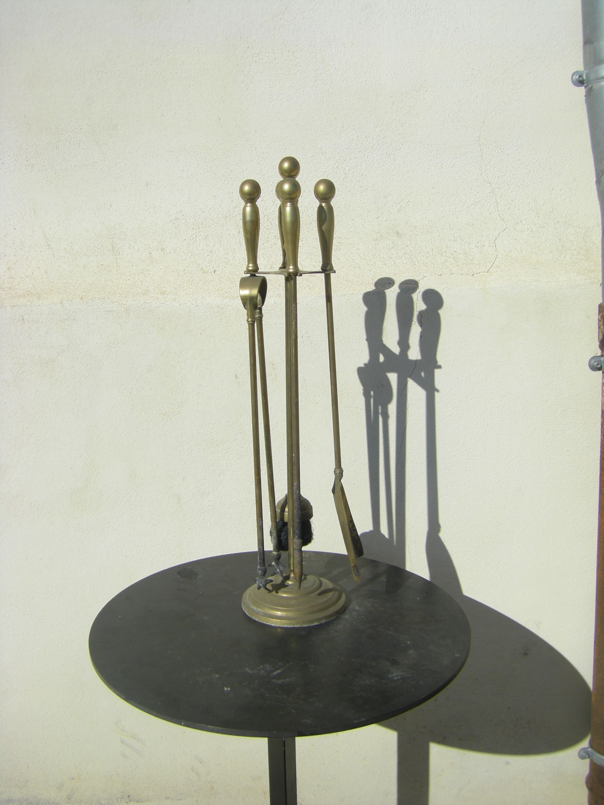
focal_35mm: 38
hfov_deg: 37.7
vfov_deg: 49.0
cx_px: 302
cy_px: 402
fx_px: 884
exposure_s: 1/500
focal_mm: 6.3
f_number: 7
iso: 64
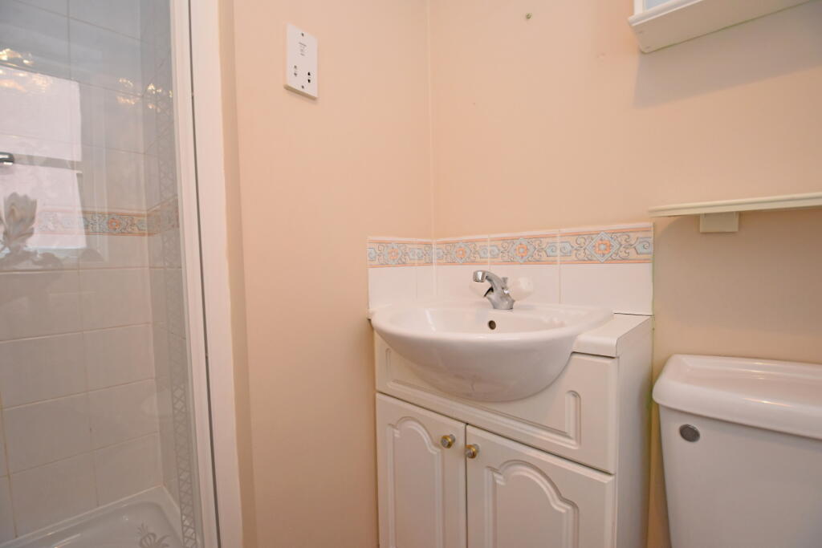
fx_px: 343
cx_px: 411
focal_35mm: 15
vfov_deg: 77.3
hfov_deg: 100.4
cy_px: 274
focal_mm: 10
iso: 1100
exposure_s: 1/125
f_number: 4
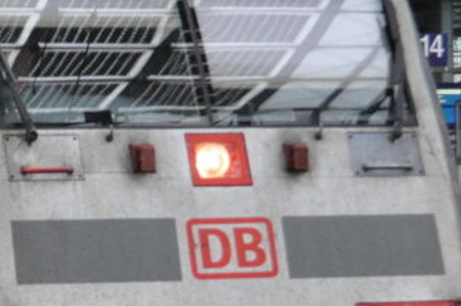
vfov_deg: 6.7
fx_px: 2607
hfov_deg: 10.1
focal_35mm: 204
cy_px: 228
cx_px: 58
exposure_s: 1/320
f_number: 5
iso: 1600
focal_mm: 35
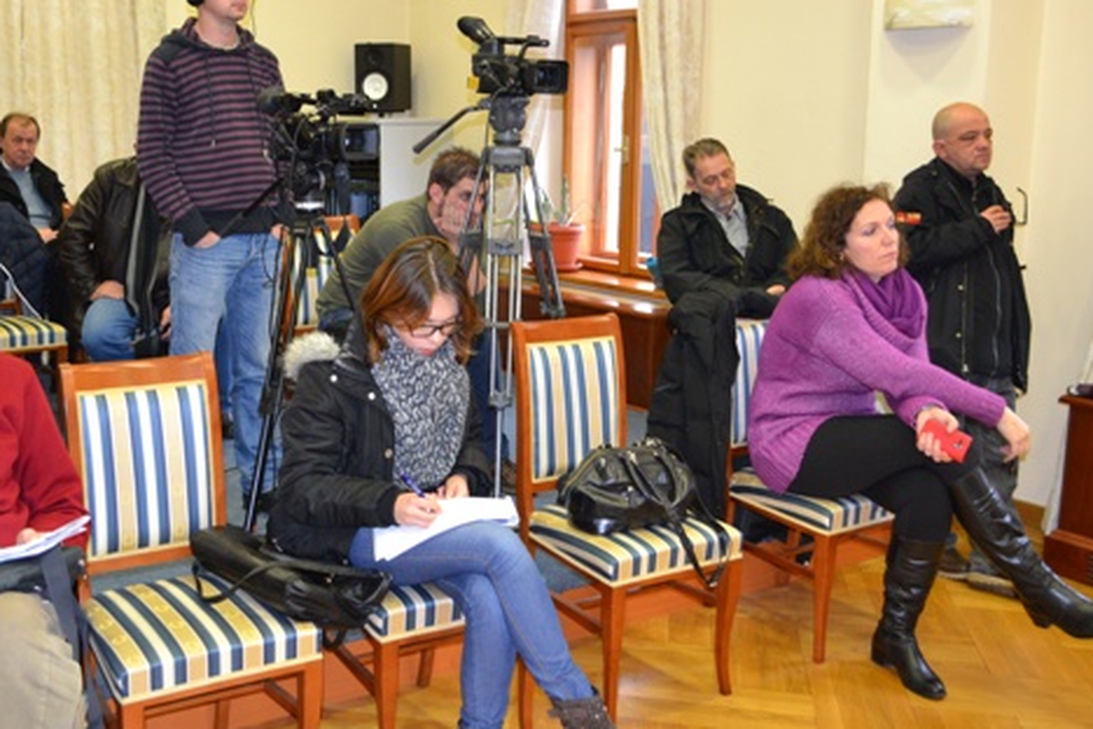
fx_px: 1245
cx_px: 427
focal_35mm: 41
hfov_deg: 47.1
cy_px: 312
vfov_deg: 32.6
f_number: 3.8
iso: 1000
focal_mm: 20
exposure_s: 1/60
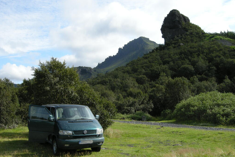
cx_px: 118
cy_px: 89
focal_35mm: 37
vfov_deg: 35.9
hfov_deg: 51.9
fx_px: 242
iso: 100
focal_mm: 7.5
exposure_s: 1/326
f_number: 5.4
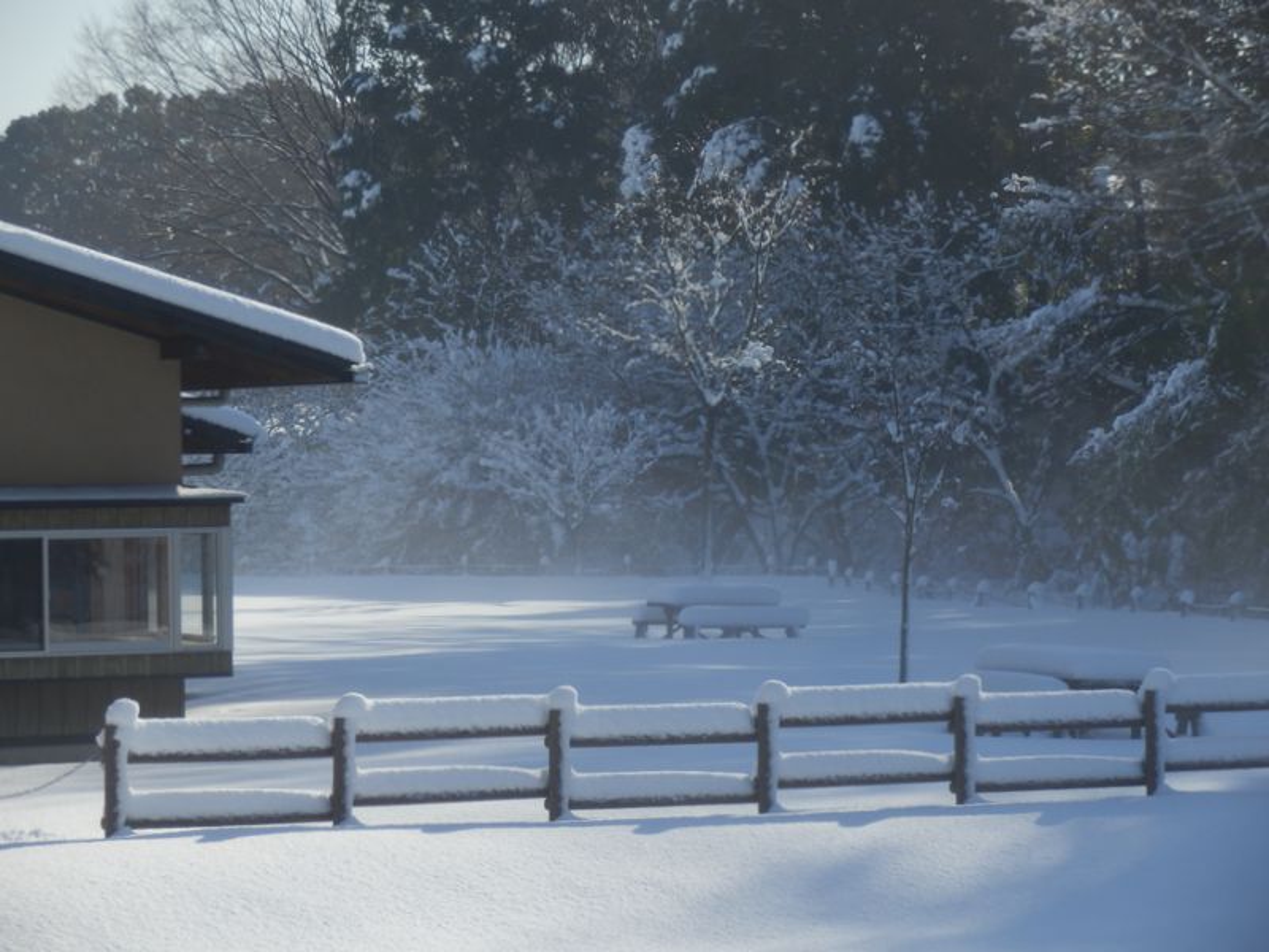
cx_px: 634
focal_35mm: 152
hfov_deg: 13.0
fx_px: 5572
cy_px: 476
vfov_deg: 9.8
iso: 80
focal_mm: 26.9
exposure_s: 1/640
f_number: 5.9
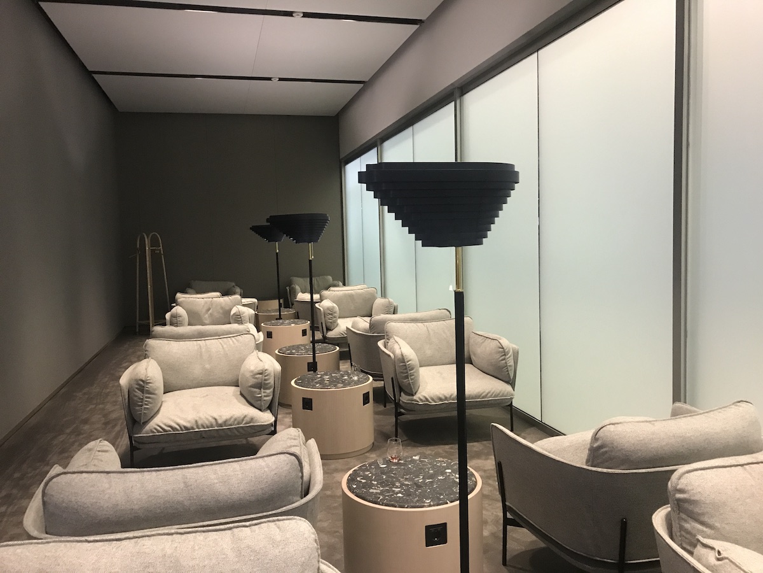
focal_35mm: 28
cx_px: 382
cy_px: 286
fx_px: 617
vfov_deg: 49.7
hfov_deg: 63.4
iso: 100
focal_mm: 3.99
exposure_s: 1/14
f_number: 1.8
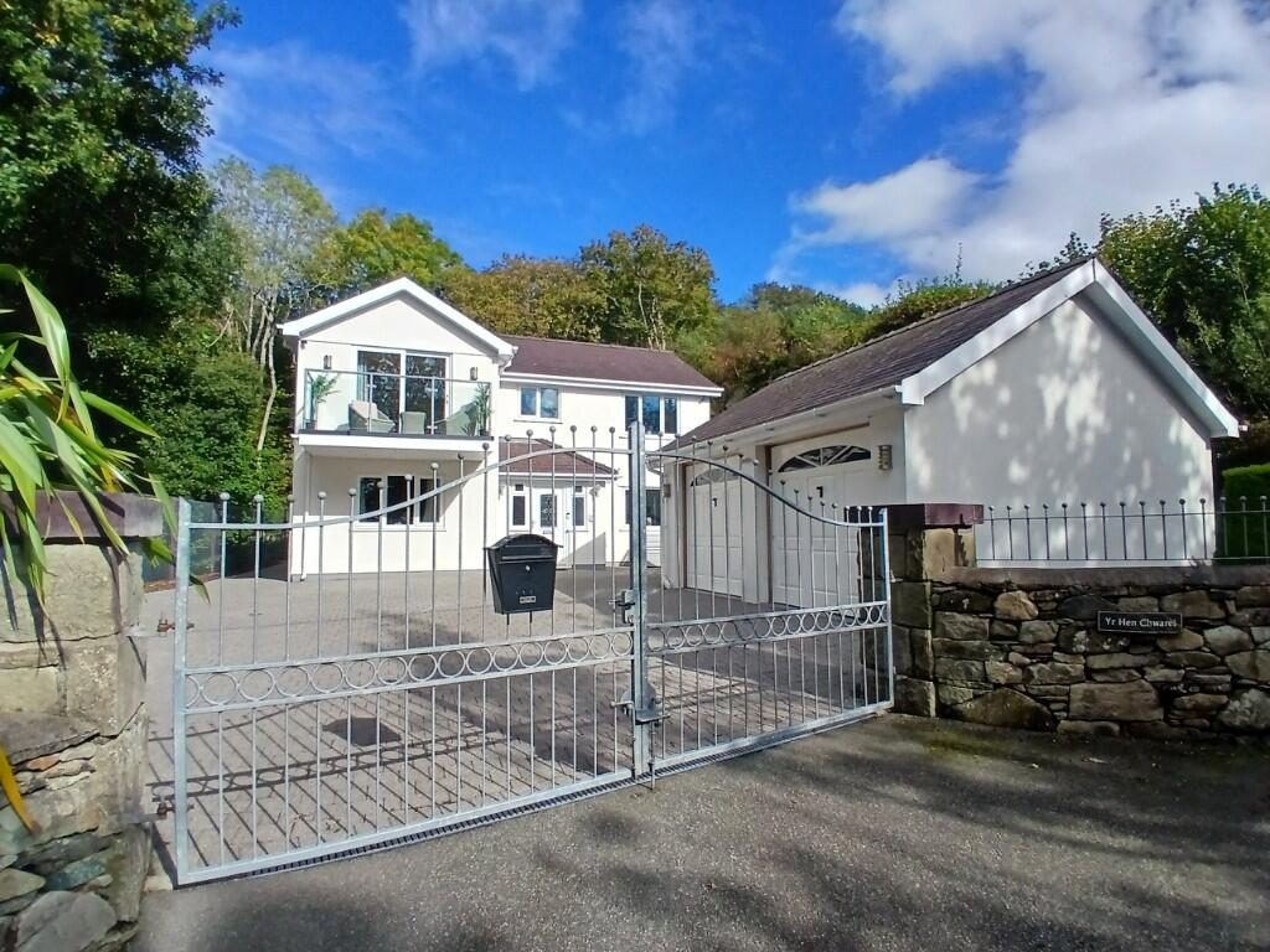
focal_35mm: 17
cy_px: 476
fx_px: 624
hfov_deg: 91.0
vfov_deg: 74.7
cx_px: 635
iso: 50
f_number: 2.2
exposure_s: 1/1427
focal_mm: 1.4
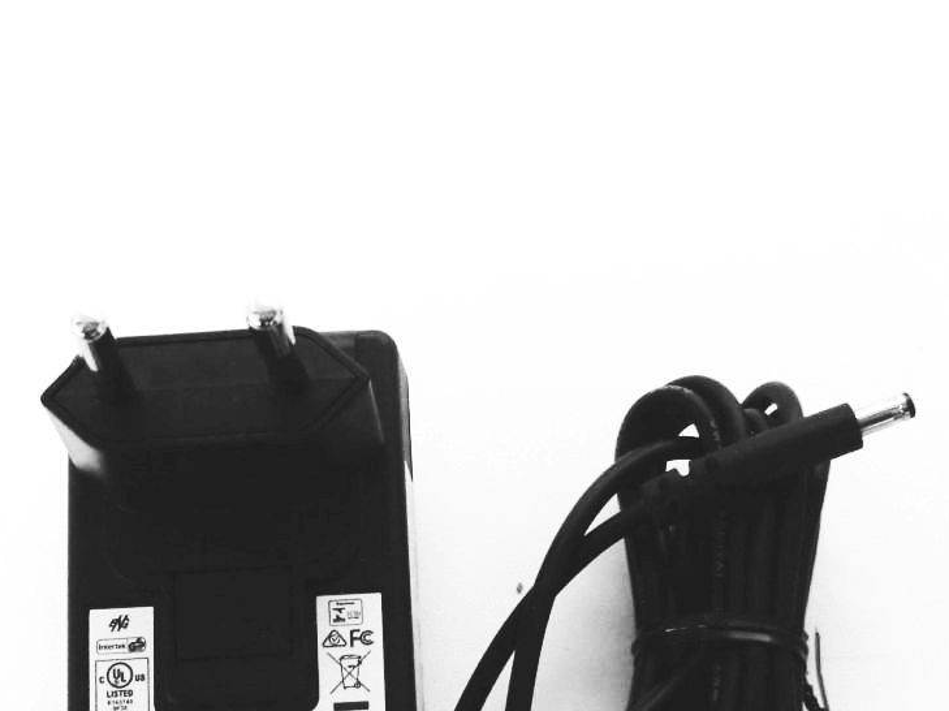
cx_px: 400
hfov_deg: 27.8
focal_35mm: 70
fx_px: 1918
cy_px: 620
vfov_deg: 20.6
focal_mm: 6.1
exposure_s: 1/30
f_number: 3.6
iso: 400
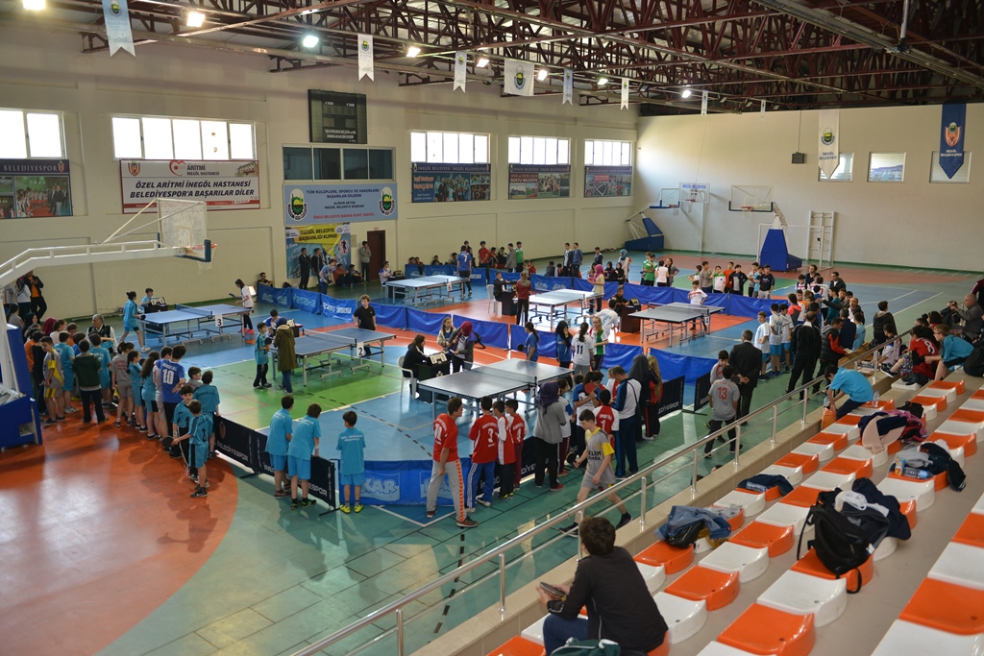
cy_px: 328
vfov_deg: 42.3
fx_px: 847
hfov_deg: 60.3
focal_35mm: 31
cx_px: 492
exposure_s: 1/160
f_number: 3.2
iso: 800
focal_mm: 31
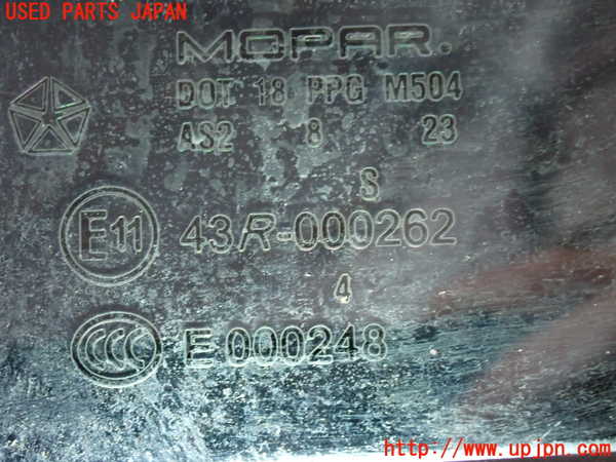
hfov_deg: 19.6
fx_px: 1780
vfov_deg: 14.8
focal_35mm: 100
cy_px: 231
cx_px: 308
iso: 1000
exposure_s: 1/25
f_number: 4.9
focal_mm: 18
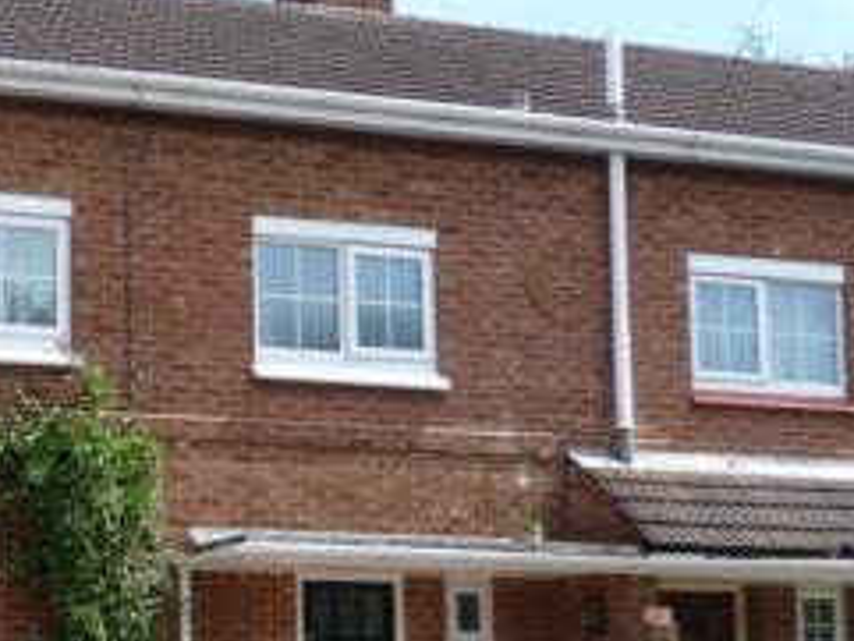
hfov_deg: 20.7
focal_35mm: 92
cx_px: 27
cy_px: 568
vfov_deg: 15.9
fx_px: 2271
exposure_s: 1/400
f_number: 3.8
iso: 100
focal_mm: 6.3
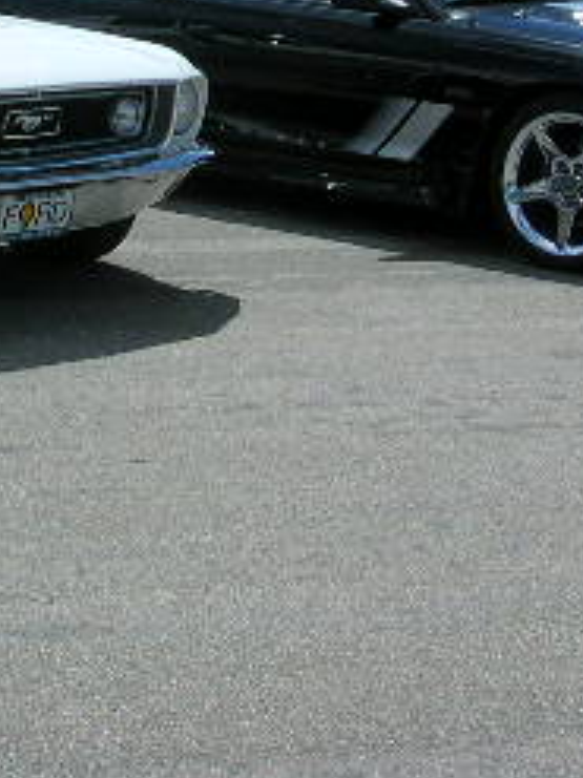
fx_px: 2158
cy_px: 54
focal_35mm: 96
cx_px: 126
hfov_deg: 15.3
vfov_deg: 20.0
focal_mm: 5.6
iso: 100
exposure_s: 1/779
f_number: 4.5
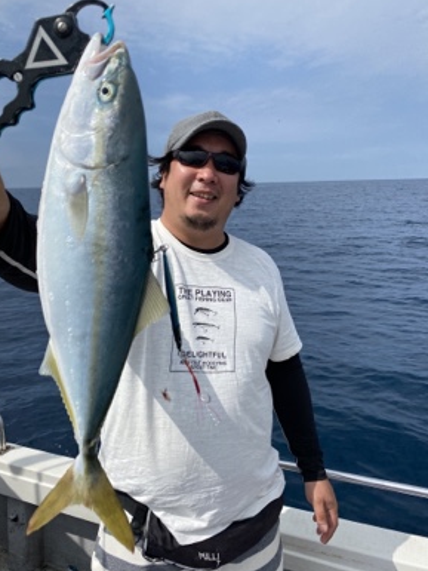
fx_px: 445
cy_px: 282
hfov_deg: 51.4
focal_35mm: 27
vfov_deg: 65.3
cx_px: 212
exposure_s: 1/5495
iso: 32
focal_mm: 4.25
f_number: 1.8
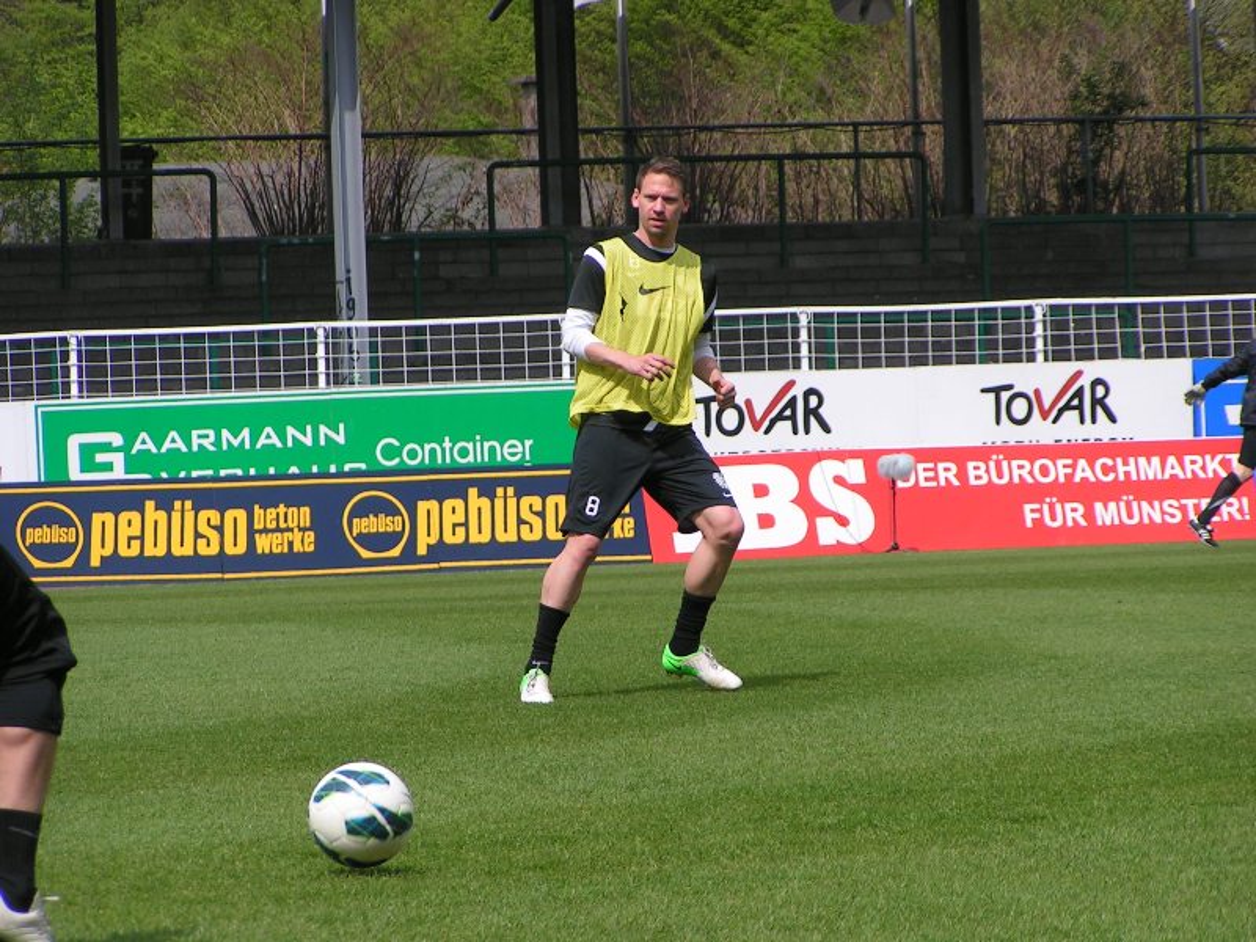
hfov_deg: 8.4
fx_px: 8563
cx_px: 628
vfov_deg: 6.3
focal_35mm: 236
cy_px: 471
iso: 50
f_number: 4
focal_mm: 36.1
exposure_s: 1/1000
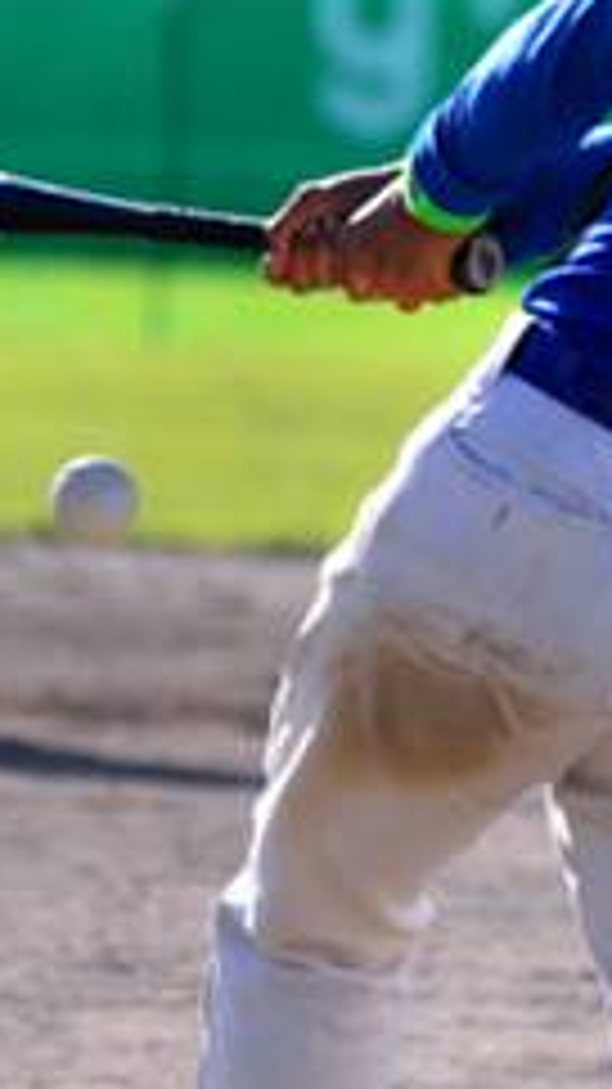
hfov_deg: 0.8
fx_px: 44979
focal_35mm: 1558
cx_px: 594
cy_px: 356
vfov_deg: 1.4
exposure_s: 1/1600
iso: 400
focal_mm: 300
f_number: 5.6
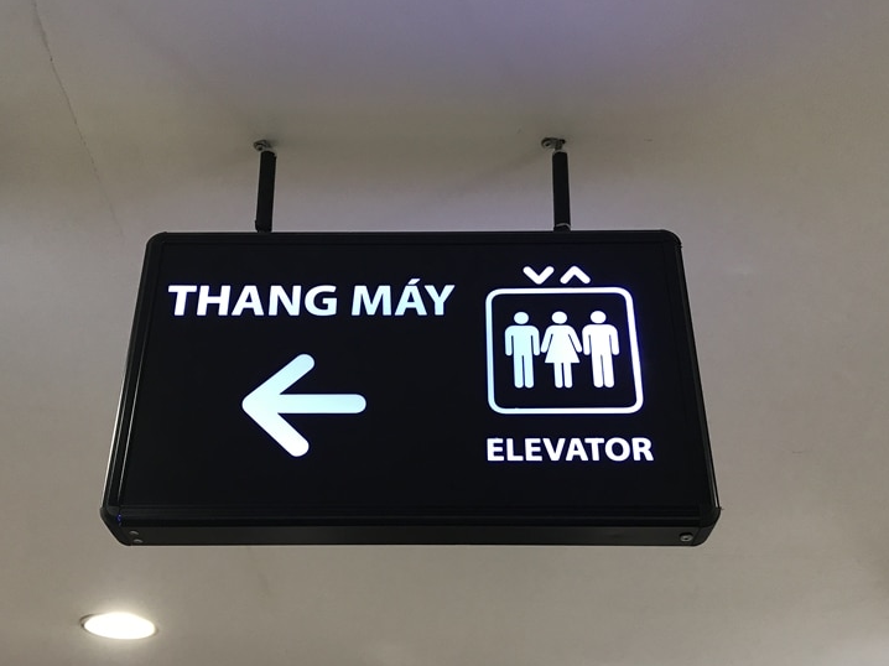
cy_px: 439
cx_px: 431
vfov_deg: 36.5
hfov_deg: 47.9
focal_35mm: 39
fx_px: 1001
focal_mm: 3.99
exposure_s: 1/25
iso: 32
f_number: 1.8
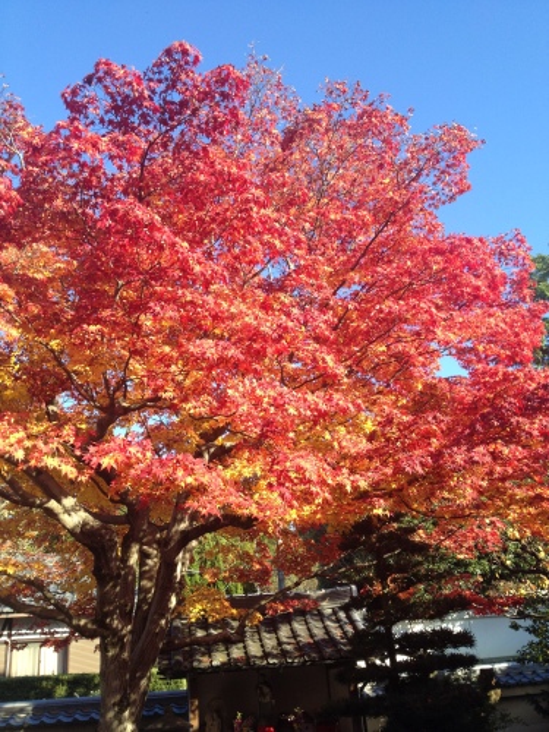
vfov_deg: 52.6
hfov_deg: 40.7
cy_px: 366
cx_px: 274
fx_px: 740
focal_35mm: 35
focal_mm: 4.28
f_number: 2.4
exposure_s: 1/347
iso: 50
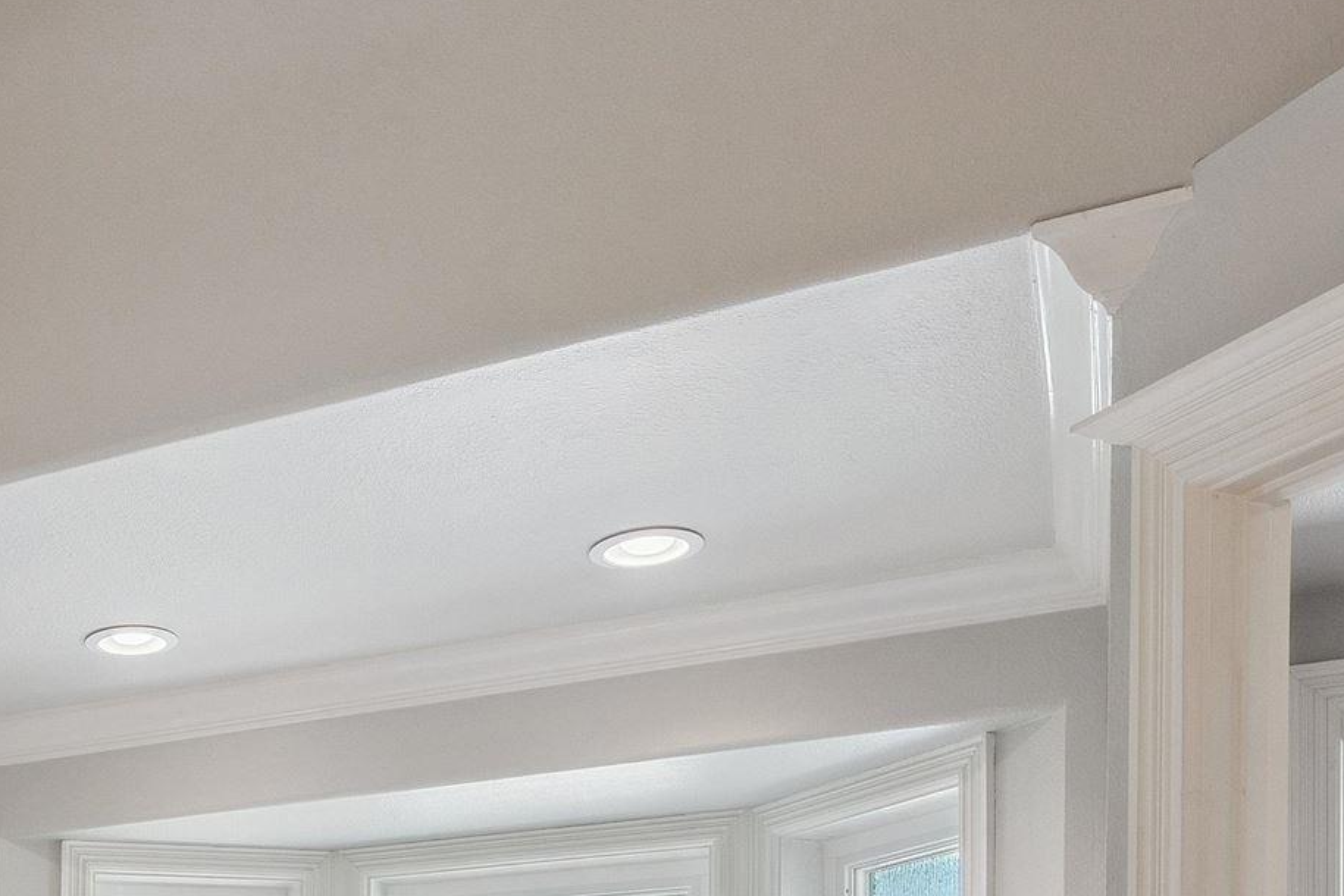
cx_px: 112
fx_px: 1755
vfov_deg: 24.7
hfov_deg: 38.7
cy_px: 1178
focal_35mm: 47
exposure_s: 1/10
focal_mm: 14
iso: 200
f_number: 8
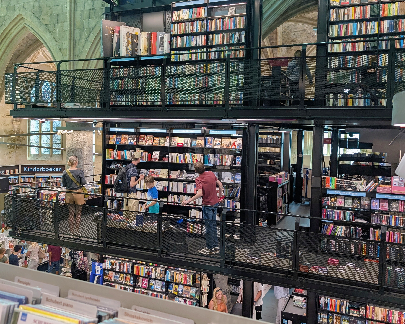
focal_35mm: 32
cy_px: 158
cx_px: 197
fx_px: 384
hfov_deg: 55.7
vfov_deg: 45.8
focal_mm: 6.9
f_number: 1.68
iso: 108
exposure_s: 1/92.5
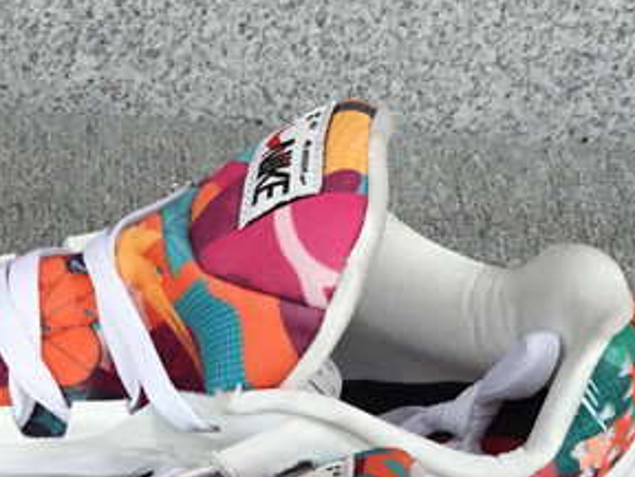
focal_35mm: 97
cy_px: 613
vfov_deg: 14.6
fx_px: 1779
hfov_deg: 20.1
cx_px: 161
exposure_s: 1/418
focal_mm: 3.3
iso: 25
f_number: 2.4
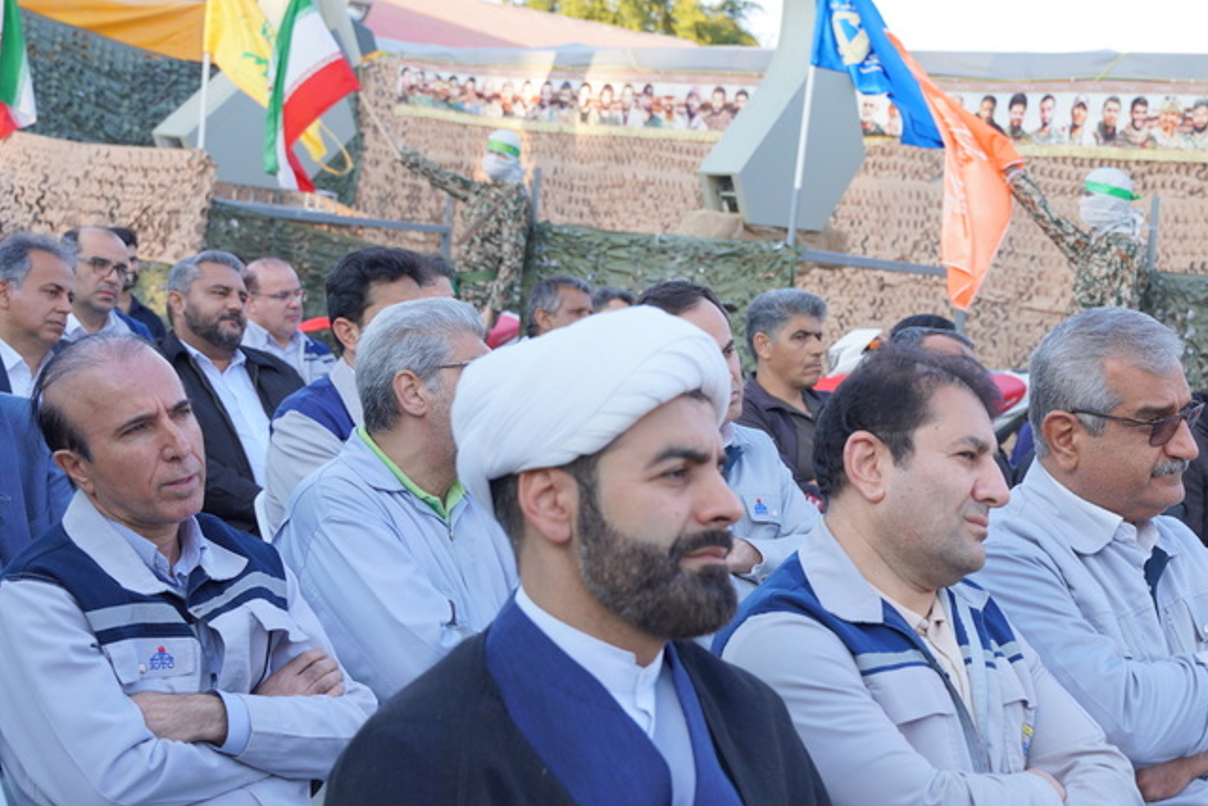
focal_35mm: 60
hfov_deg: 32.2
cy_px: 585
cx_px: 985
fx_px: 2026
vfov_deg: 22.3
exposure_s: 1/160
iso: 125
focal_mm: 32.2
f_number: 4
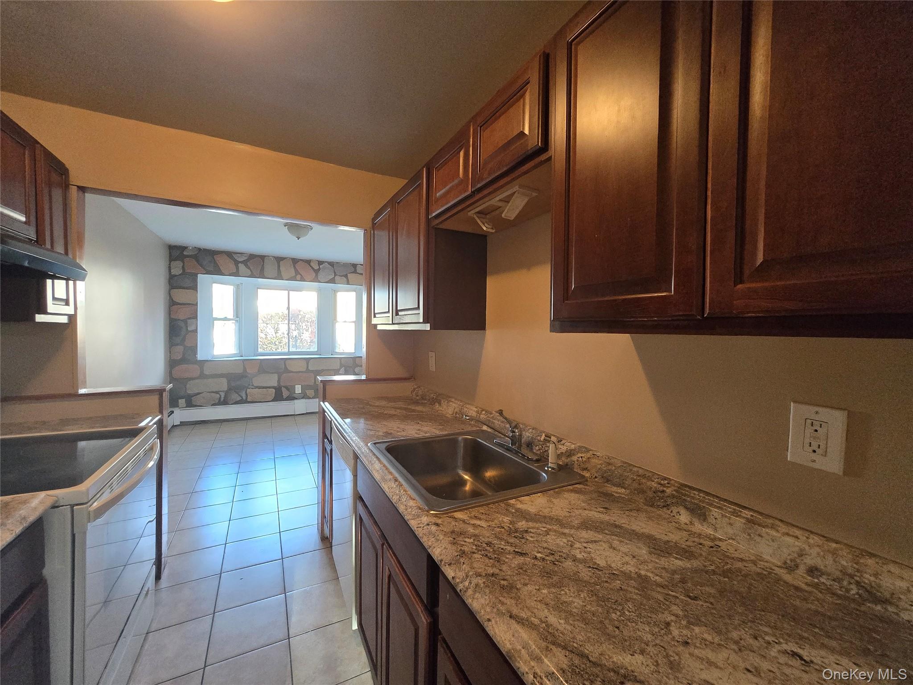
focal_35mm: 13
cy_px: 342
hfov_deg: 106.2
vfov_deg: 89.9
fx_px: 343
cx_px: 456
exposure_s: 1/60
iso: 500
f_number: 2.2
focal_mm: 1.7
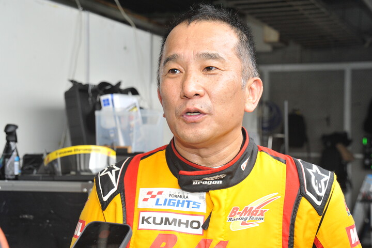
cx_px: 186
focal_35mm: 80
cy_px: 124
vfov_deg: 17.1
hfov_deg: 25.4
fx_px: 827
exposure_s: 1/250
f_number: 8
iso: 1600
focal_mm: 80
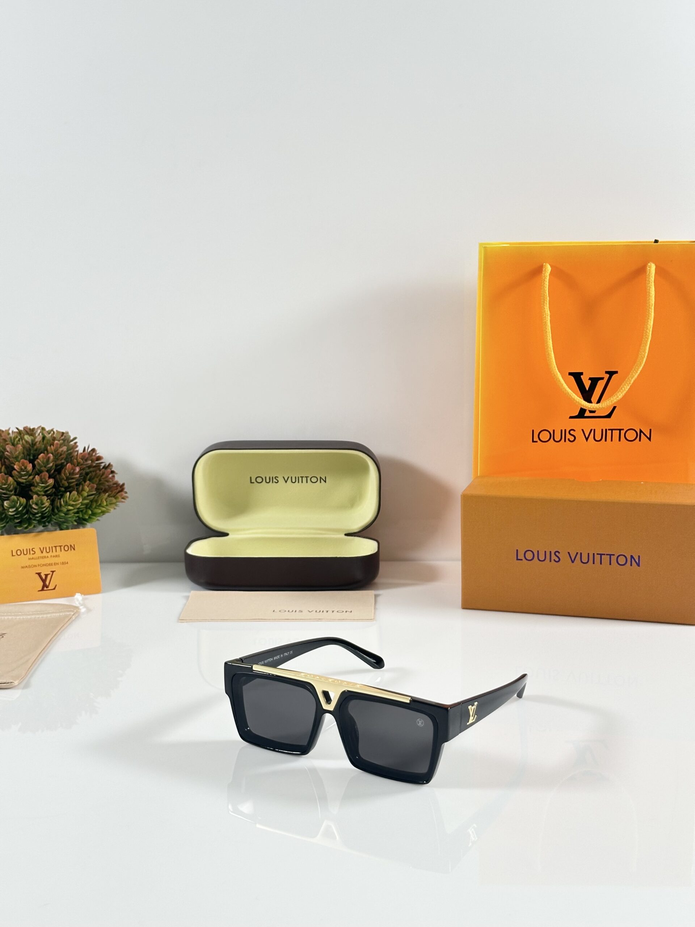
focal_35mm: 48
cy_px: 464
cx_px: 348
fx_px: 1285
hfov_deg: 30.3
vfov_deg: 39.7
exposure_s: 1/100
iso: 100
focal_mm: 6.86
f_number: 1.78
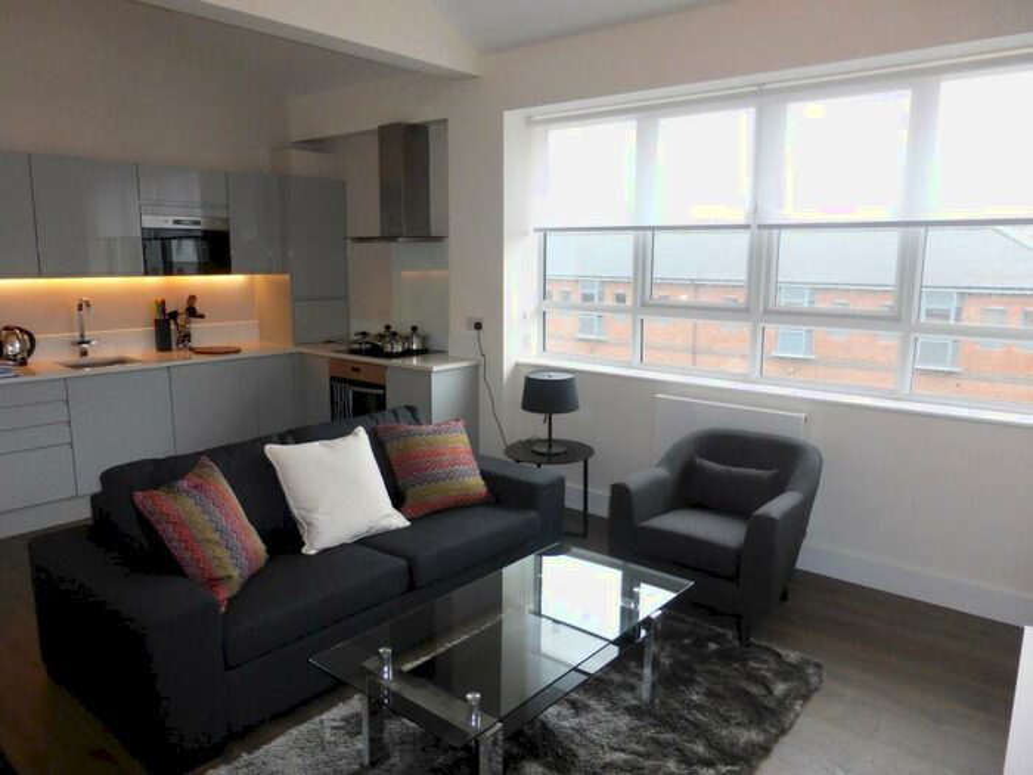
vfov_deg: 56.8
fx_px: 716
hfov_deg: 71.6
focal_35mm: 24
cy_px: 388
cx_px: 516
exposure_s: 1/60
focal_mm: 4.3
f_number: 3.3
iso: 250
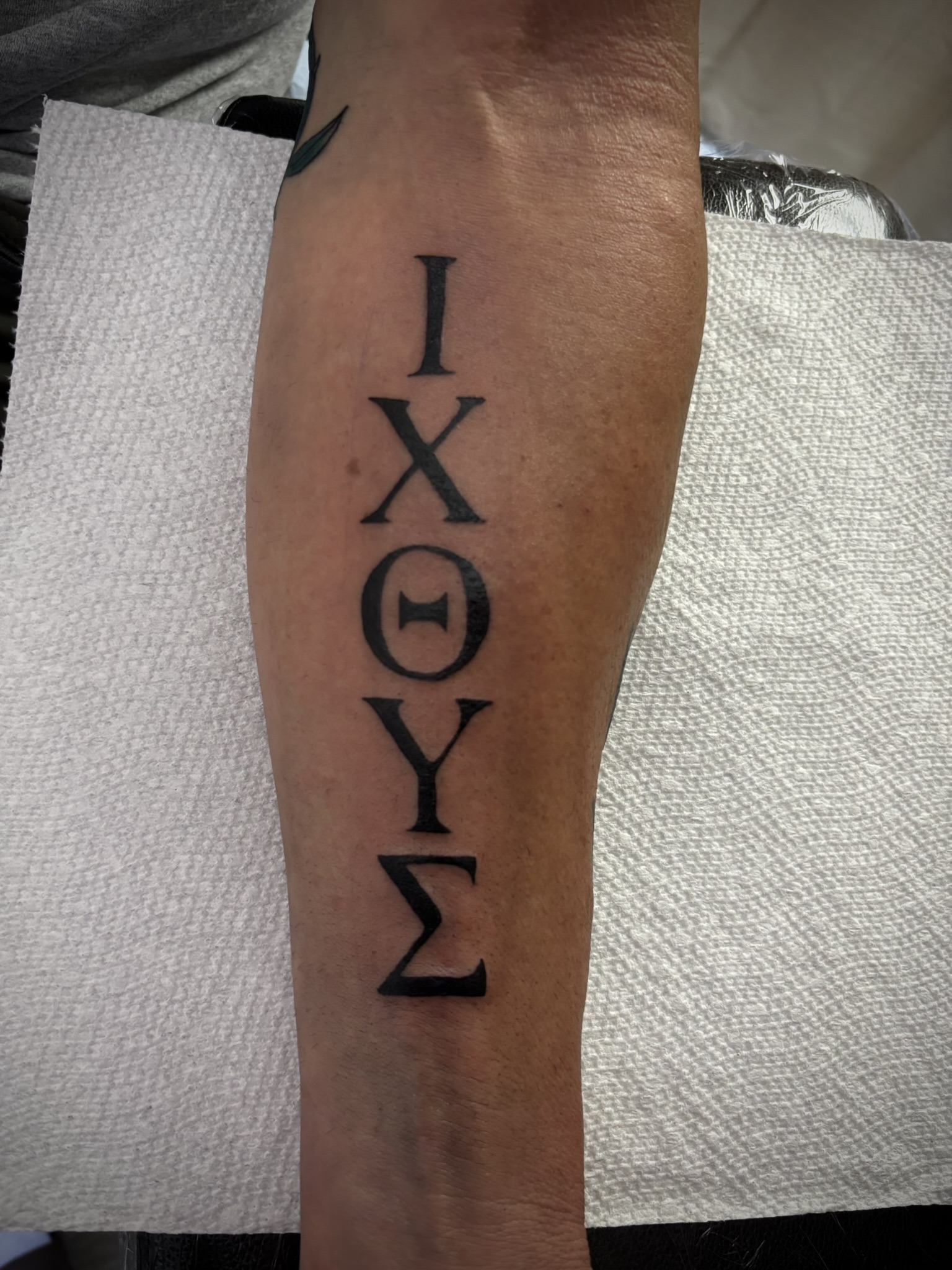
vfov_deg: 67.3
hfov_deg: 53.1
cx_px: 476
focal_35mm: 26
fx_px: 953
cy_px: 635
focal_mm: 5.96
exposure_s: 1/60
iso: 320
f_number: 1.6
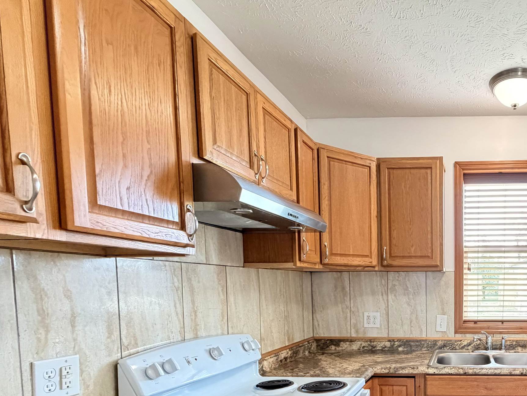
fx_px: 381
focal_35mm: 25
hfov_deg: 61.6
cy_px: 309
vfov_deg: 51.8
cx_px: 445
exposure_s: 1/60
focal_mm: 2.22
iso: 640
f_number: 2.2
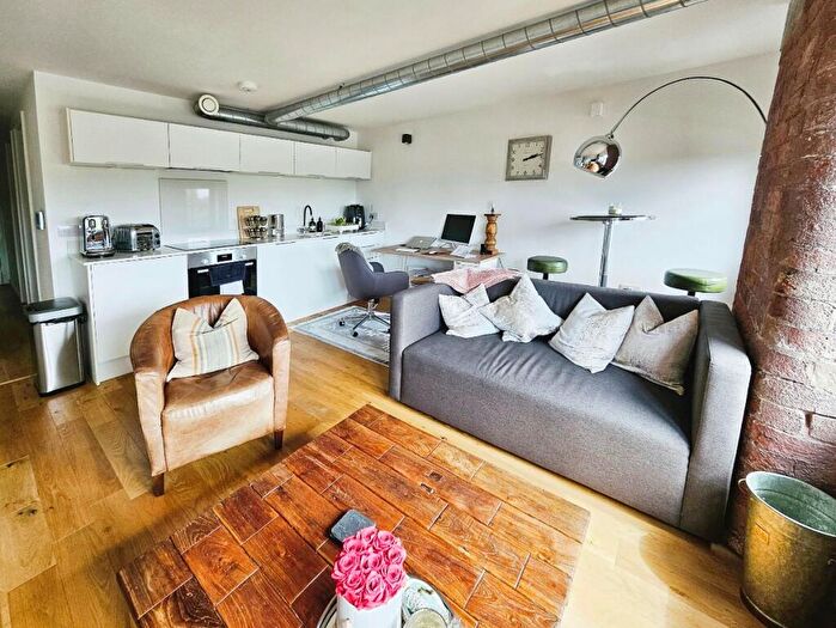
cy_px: 314
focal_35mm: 13
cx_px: 418
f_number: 2.2
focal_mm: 1.74
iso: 40
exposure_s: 1/50
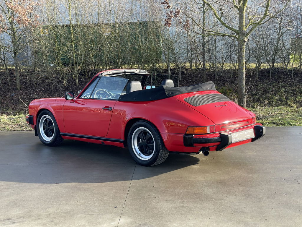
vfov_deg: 28.0
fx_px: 454
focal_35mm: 52
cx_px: 151
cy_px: 114
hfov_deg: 36.8
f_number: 2
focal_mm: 6
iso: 25
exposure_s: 1/235
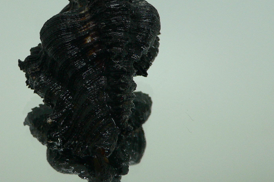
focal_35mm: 53
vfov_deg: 25.4
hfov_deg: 37.3
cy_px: 69
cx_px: 100
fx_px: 403
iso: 150
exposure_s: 1/60
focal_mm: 4.6
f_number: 2.8
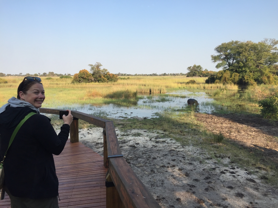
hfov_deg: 61.7
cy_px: 104
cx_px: 139
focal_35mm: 29
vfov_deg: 48.2
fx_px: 233
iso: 32
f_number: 2.2
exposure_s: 1/694
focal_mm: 4.15
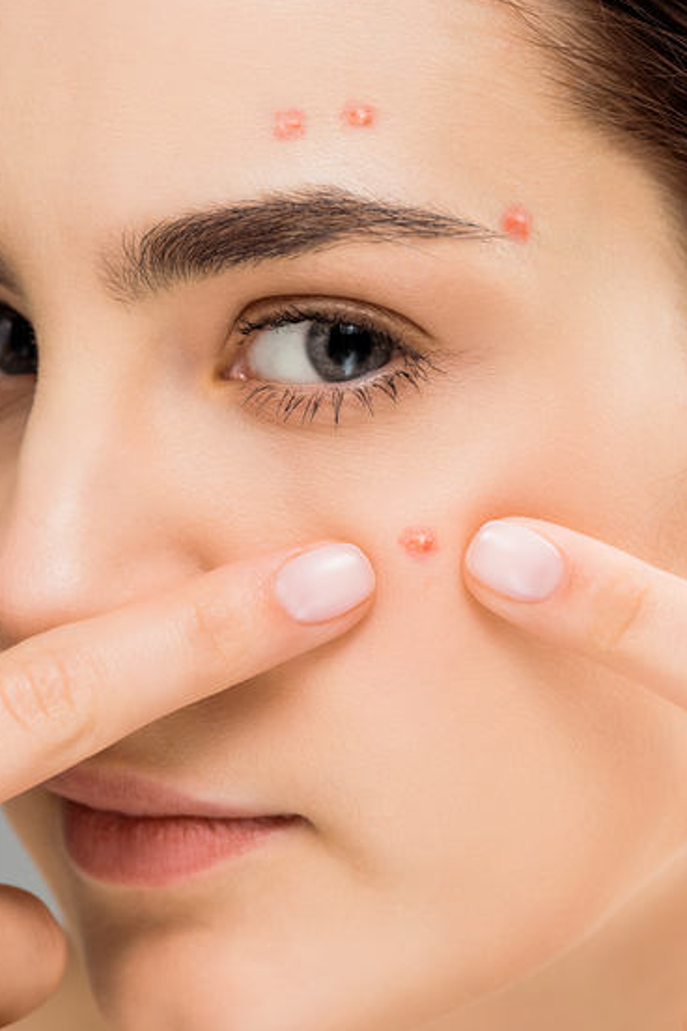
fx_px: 5438
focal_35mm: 190
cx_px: 397
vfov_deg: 10.8
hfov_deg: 7.2
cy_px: 539
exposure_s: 1/160
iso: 125
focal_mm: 105
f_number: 5.6
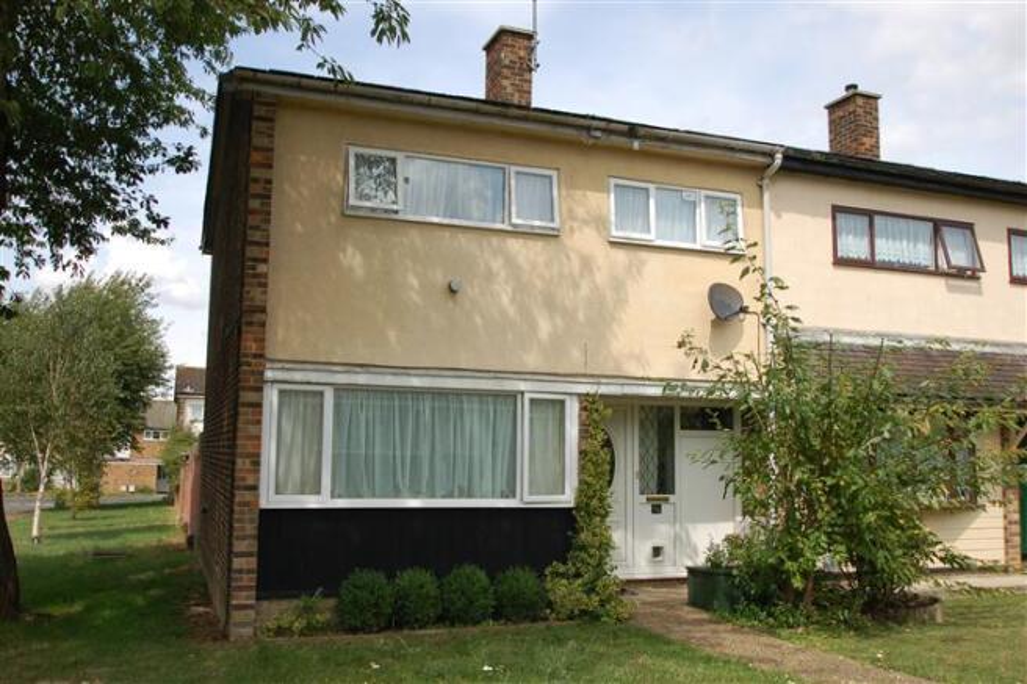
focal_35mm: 32
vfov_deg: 41.7
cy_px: 342
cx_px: 514
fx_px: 898
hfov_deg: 59.5
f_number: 8
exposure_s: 1/250
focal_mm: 21
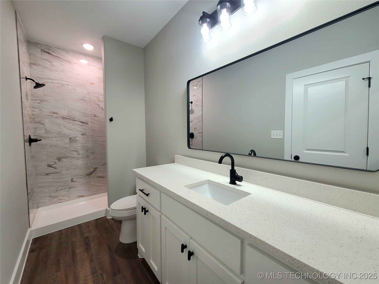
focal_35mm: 13
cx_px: 190
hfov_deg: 106.2
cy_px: 142
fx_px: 142
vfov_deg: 89.9
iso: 100
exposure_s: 1/60.2
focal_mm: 2.2
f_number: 2.2
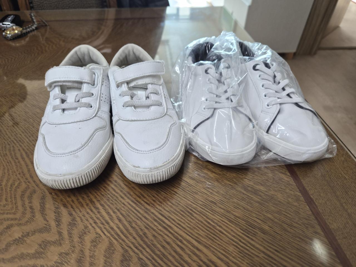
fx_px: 237
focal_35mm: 23
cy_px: 134
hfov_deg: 73.9
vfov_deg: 58.9
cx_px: 178
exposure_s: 1/120
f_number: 1.8
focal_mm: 5.4
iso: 200
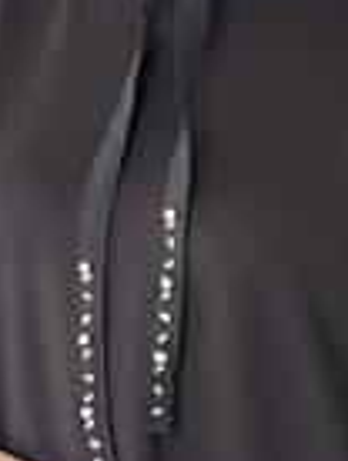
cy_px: 272
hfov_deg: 8.0
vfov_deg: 10.7
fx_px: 2472
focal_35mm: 185
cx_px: 281
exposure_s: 1/50
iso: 200
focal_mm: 6.86
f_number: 1.78
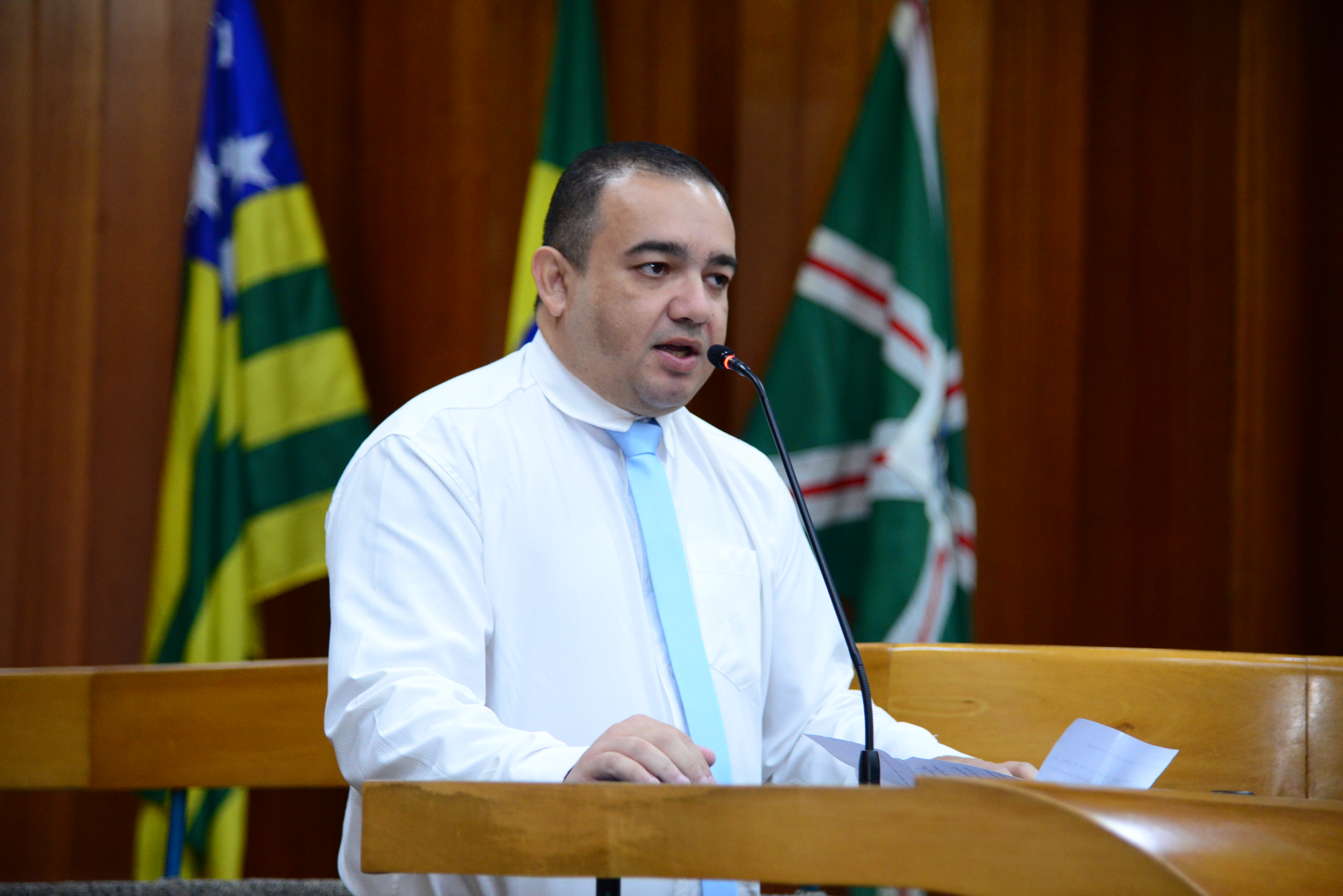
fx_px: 3918
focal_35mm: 105
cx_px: 672
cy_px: 448
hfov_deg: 19.4
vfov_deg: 13.1
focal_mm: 105
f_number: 4
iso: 2500
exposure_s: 1/125
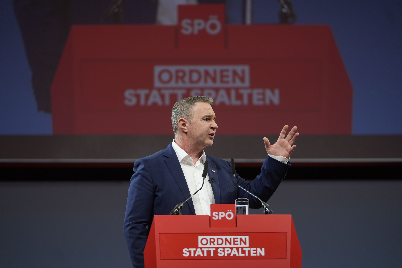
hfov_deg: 15.9
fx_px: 1440
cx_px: 201
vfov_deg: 10.6
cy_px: 134
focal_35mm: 129
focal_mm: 129
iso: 250
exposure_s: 1/400
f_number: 2.8
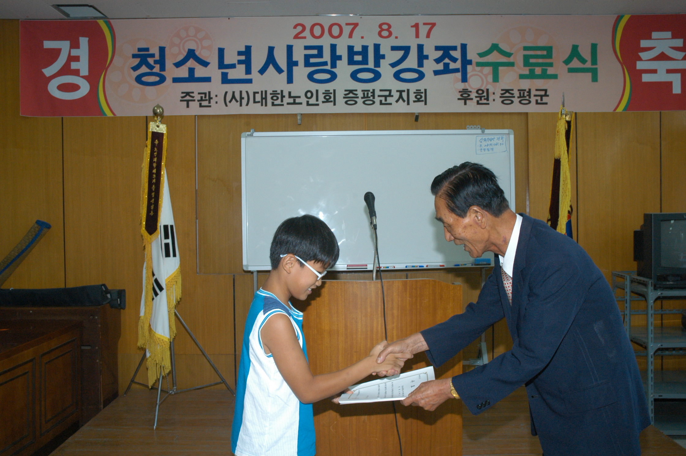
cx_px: 343
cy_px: 228
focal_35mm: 36
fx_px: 685
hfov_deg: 53.2
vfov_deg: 36.8
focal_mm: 24
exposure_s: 1/60
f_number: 7.1
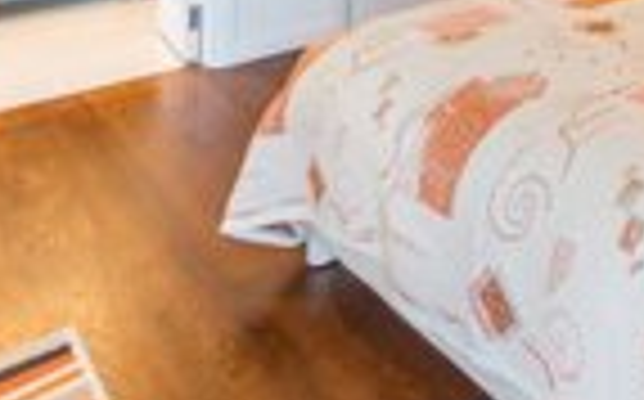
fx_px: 701
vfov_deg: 25.0
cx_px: 775
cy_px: -189
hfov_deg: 37.3
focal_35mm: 40
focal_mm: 14
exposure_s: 1/4
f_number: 5.6
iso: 100
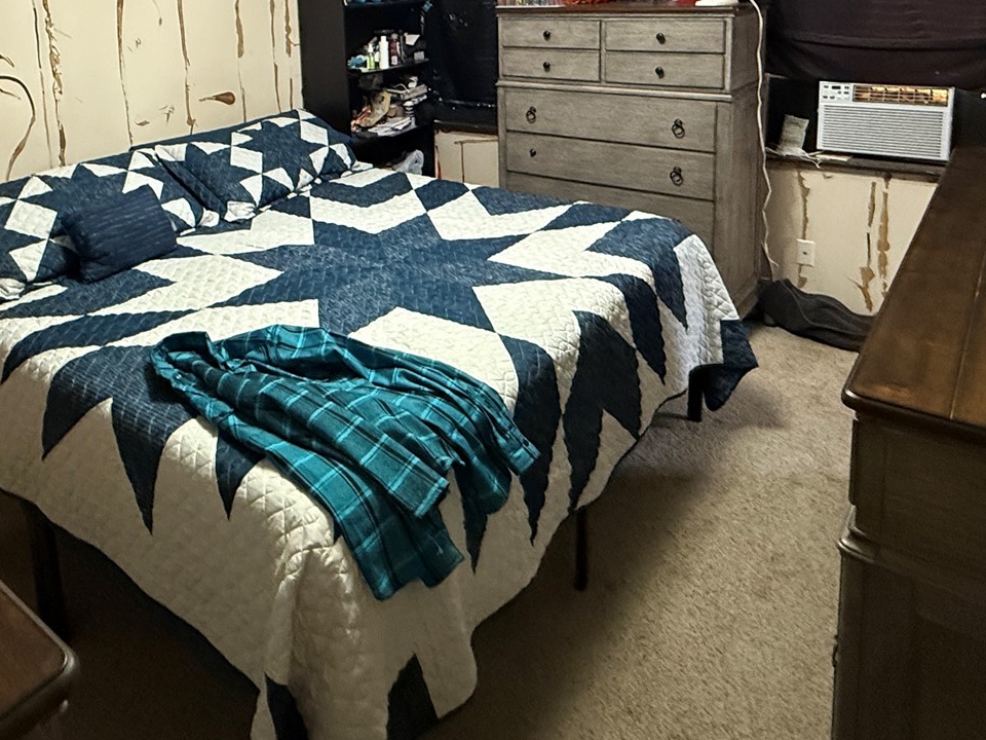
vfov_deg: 45.9
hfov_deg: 62.7
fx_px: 798
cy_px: 103
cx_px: 376
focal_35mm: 28
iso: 800
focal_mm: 2.22
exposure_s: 1/60
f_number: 2.2
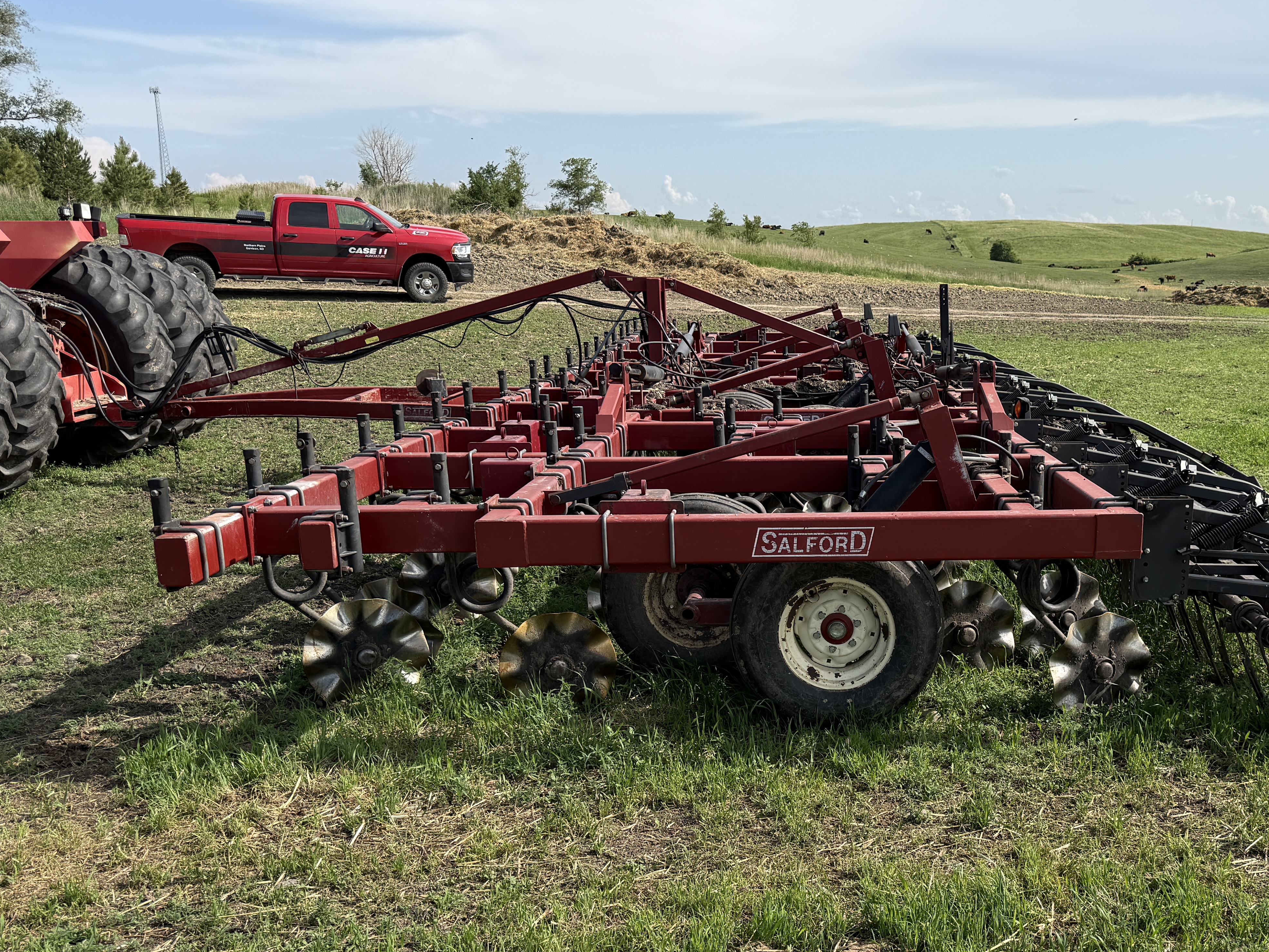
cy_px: 594
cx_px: 867
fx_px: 1283
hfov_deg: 51.4
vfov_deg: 40.4
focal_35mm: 35
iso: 80
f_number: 1.78
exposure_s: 1/3021
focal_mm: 6.76
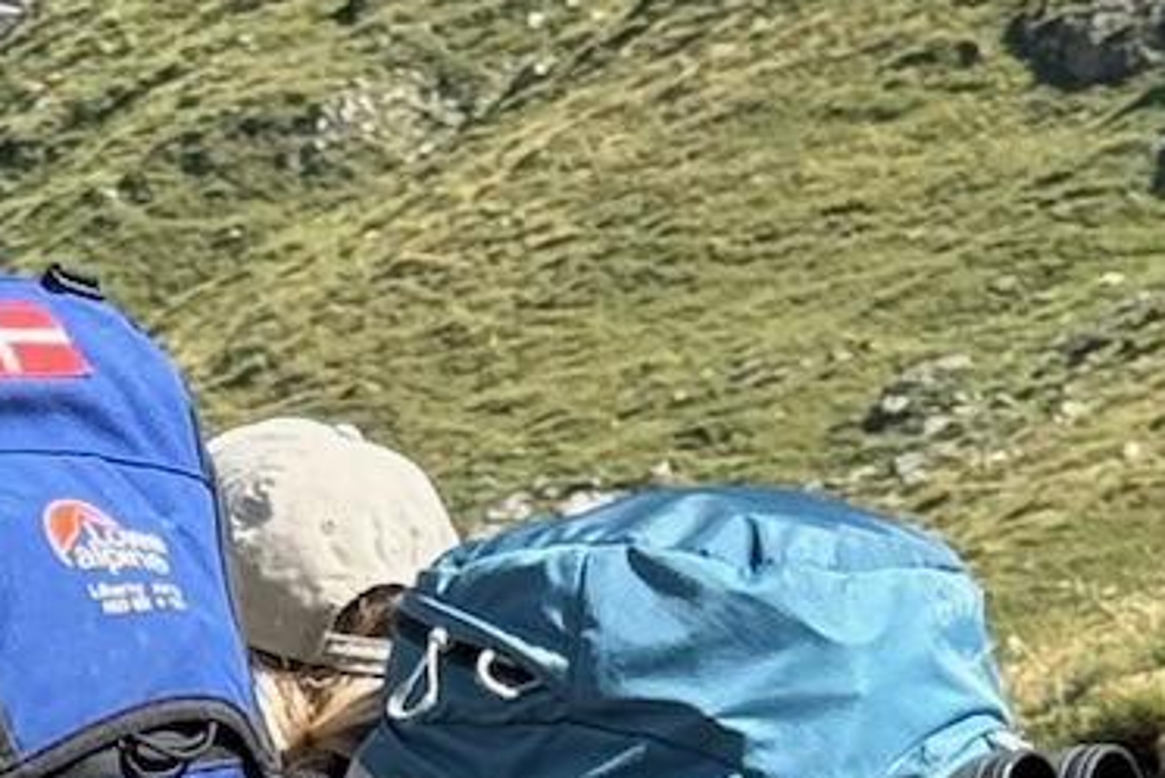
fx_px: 8870
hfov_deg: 7.3
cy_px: 1650
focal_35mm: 274
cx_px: -999
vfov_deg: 4.9
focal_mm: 6.76
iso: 64
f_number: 1.78
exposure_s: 1/2033
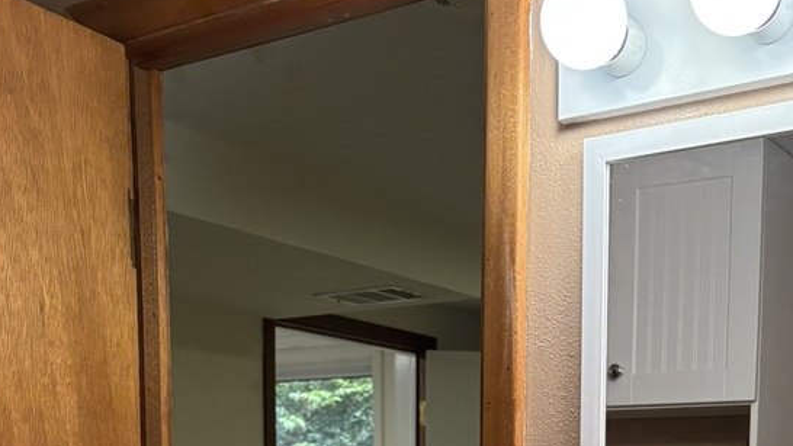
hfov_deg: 36.7
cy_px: 658
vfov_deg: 19.0
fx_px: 1177
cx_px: 556
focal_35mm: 56
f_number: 1.6
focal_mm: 5.96
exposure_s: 1/120
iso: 250
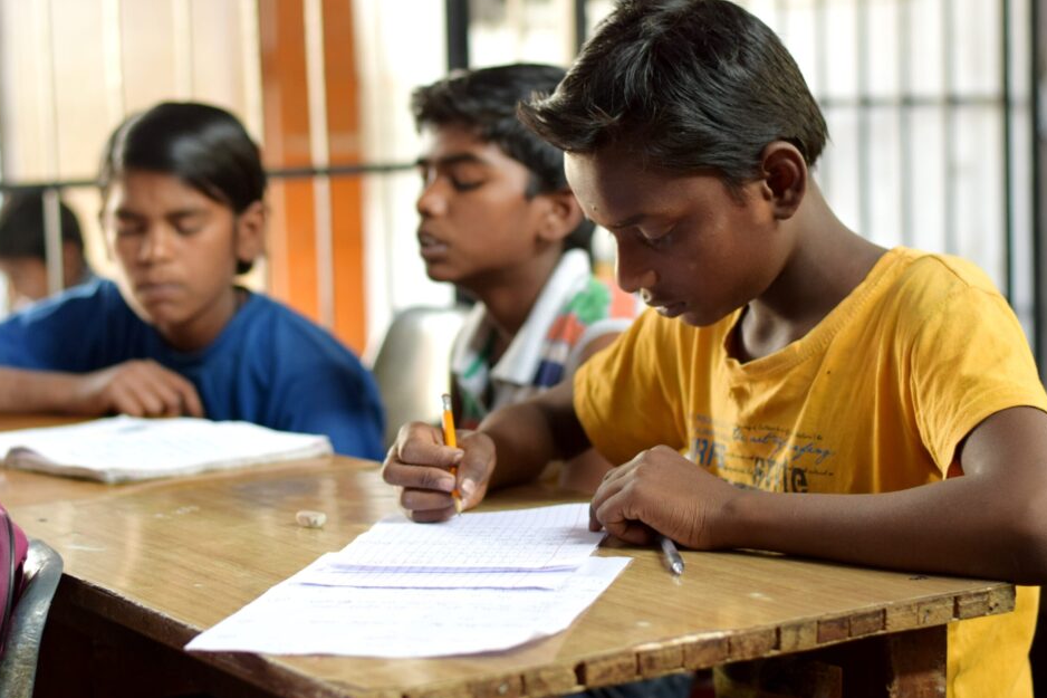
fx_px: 2326
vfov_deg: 17.1
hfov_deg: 25.4
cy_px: 336
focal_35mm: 80
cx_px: 505
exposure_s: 1/60
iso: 800
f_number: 2.8
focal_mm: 50
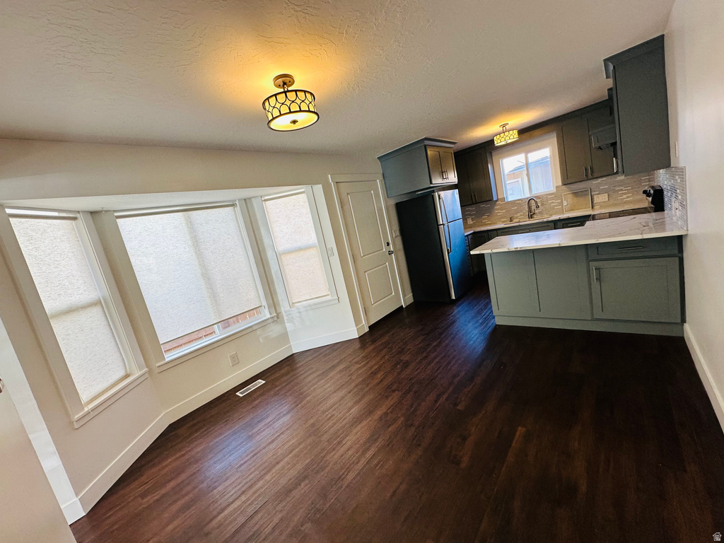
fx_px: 293
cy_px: 272
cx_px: 362
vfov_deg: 85.7
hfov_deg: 102.1
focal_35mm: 14
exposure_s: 1/120
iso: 160
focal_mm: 2.22
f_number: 2.2
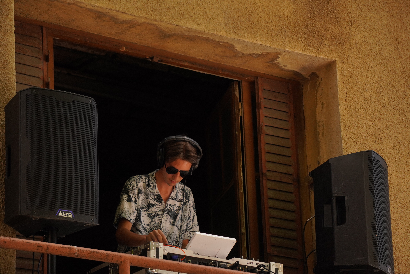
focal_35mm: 153
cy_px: 137
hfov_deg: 13.4
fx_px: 1742
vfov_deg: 9.0
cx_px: 205
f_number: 5.6
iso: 500
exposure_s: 1/800
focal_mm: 102
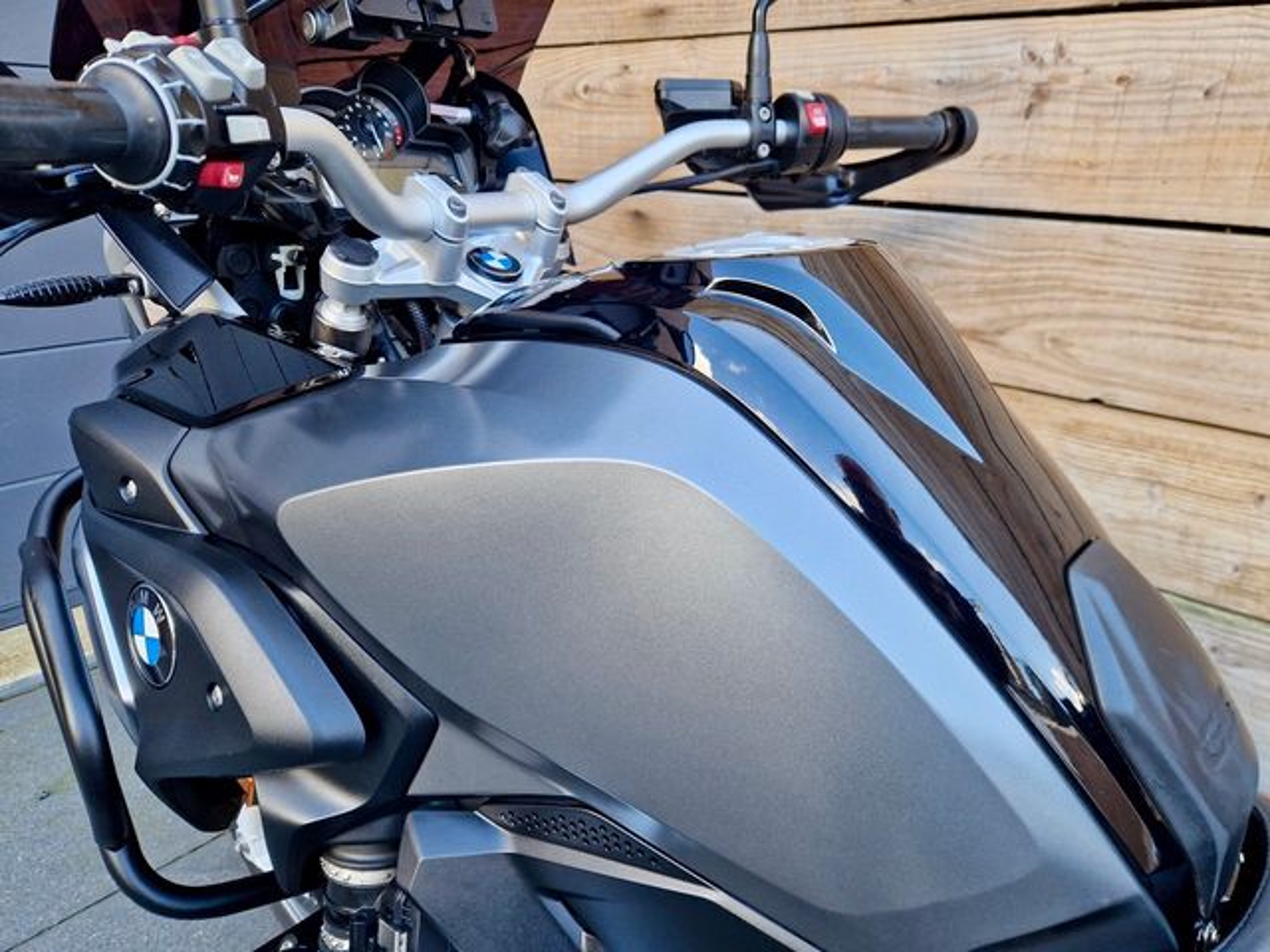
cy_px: 476
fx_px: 844
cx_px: 635
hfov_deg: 73.9
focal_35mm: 23
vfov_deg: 58.9
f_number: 1.8
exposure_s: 1/180
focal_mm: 5.4
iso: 100
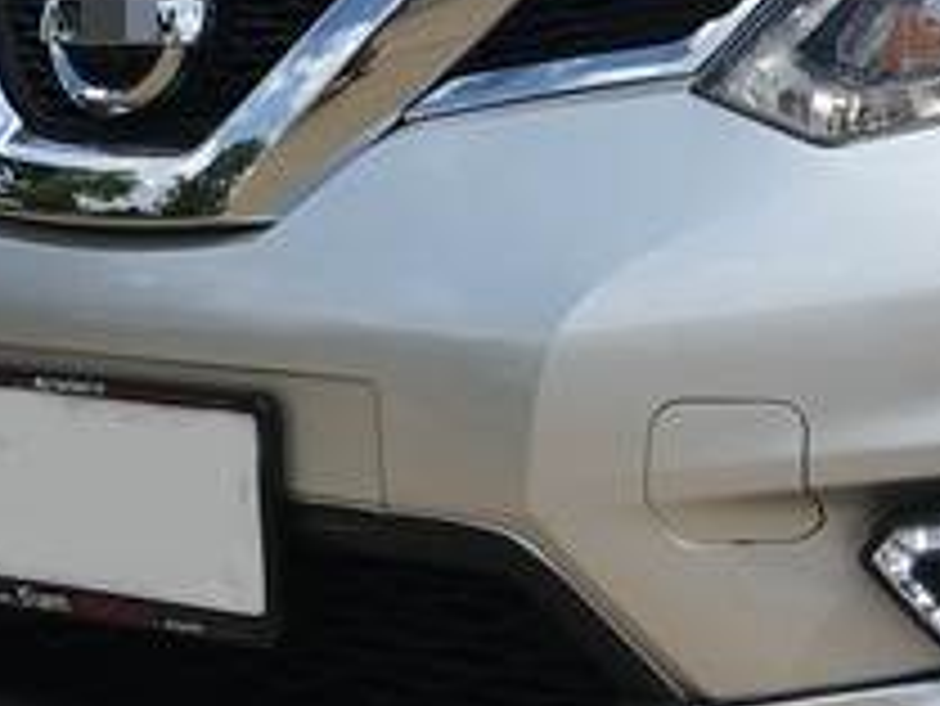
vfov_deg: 15.2
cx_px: 747
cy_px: 173
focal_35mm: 97
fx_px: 2636
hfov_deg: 20.0
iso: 25
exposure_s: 1/1876
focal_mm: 4.15
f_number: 2.2
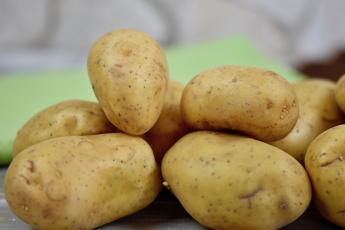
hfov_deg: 13.0
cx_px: 172
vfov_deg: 8.7
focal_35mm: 158
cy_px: 115
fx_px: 1509
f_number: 3.3
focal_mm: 105
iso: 500
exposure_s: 1/400
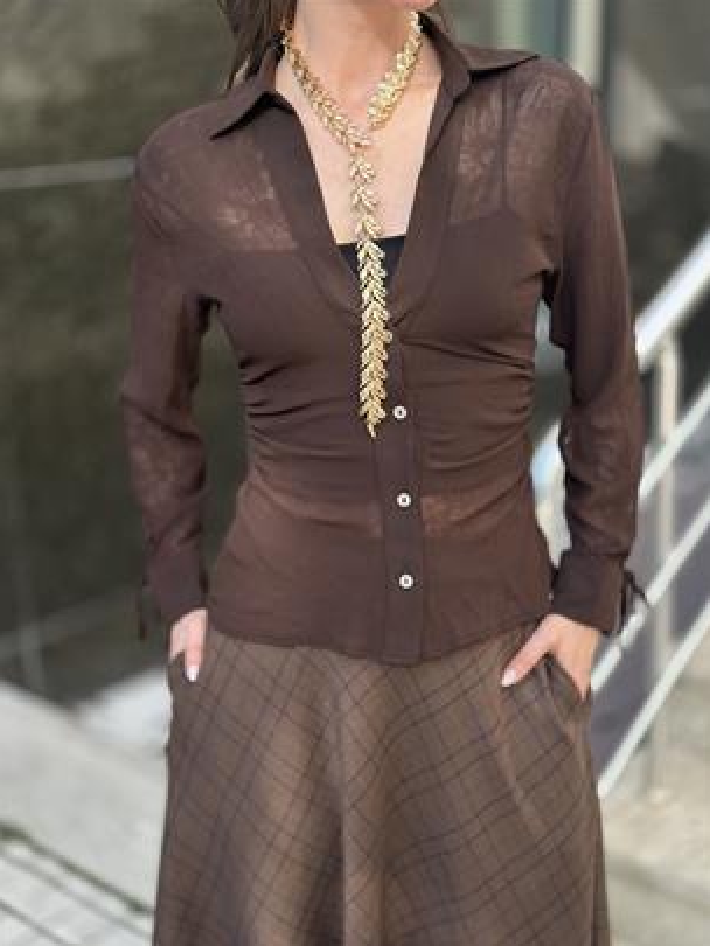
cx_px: 355
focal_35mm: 49
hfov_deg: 29.7
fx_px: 1339
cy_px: 478
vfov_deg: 38.9
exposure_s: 1/541
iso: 80
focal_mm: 6.86
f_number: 1.78
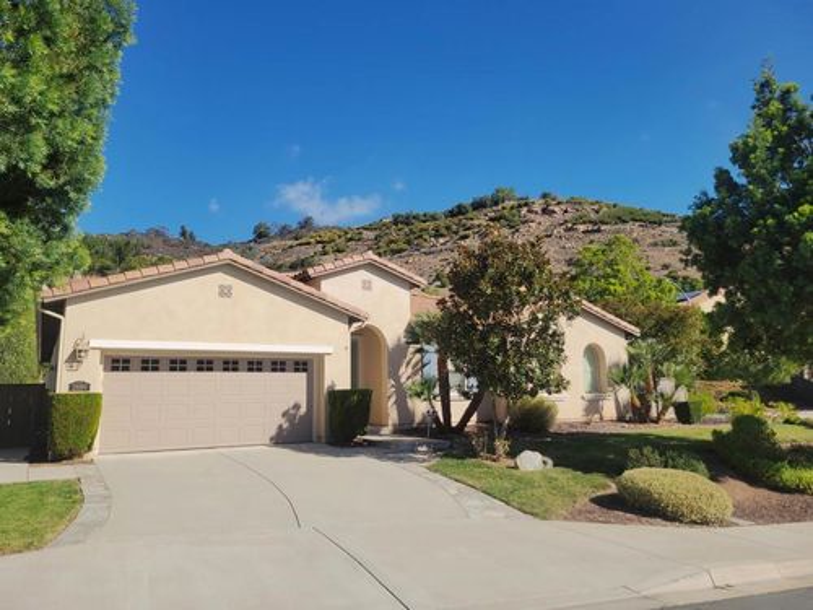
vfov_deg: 53.1
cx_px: 406
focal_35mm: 26
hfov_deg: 67.3
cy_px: 305
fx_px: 611
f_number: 1.8
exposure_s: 1/2537
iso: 40
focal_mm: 5.4
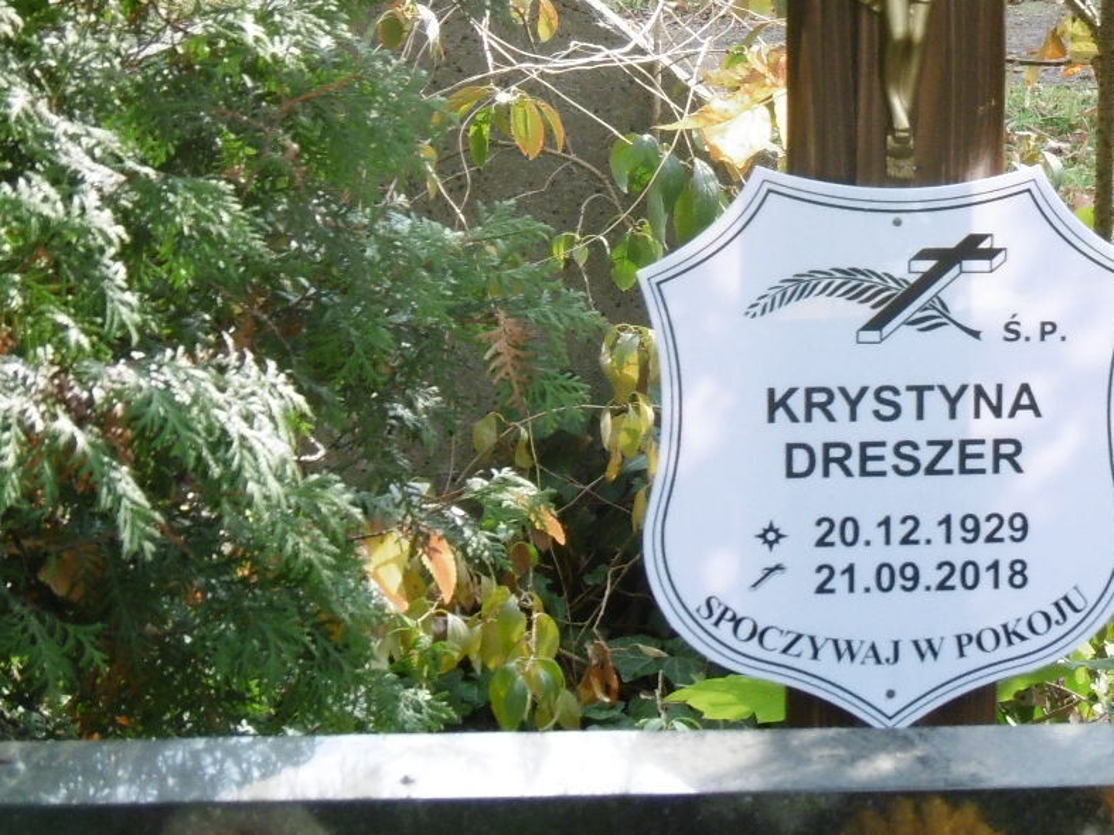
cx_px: 940
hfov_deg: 11.1
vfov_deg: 8.4
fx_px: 5695
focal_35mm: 177
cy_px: 160
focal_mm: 12.1
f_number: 4.4
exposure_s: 1/125
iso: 100
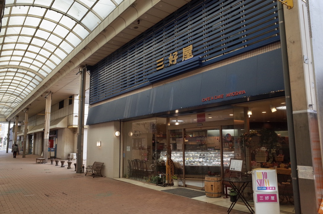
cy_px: 107
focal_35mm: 28
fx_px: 251
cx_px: 162
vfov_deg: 46.2
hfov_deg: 65.6
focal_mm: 18.3
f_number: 8
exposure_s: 1/180
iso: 800
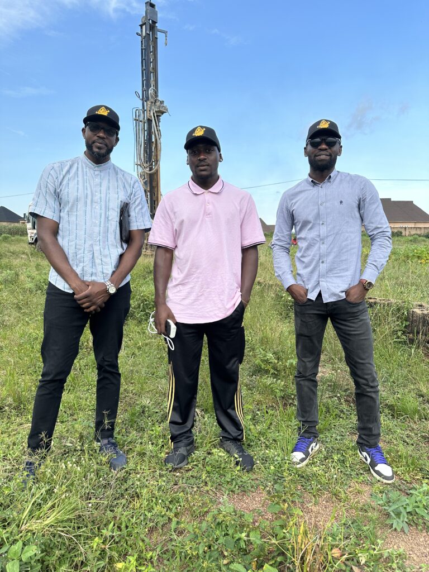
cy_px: 286
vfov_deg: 71.6
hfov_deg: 56.8
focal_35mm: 24
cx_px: 214
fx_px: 397
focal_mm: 6.86
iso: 80
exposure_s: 1/1009
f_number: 1.78
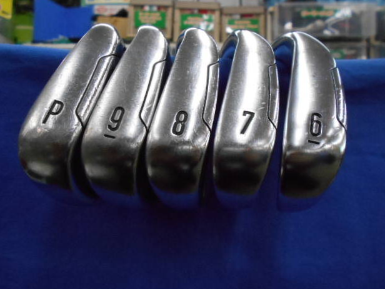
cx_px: 188
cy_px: 143
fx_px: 300
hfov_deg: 65.3
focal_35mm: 27
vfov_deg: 51.4
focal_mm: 4.6
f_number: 3.2
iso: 800
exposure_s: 1/250
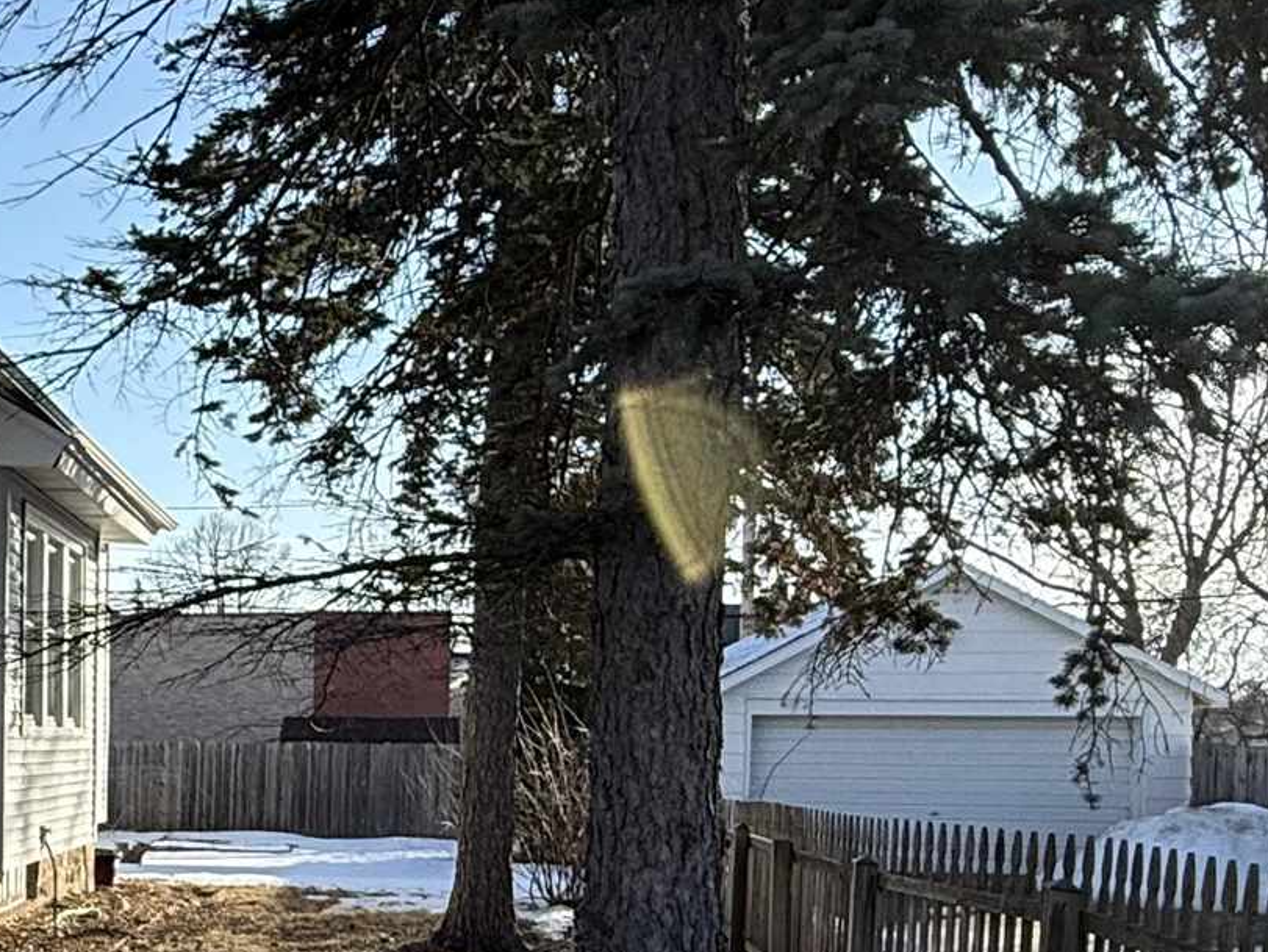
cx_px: -199
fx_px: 1942
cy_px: 813
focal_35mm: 53
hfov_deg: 31.2
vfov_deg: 26.8
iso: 64
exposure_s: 1/789
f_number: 2.2
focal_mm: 2.22
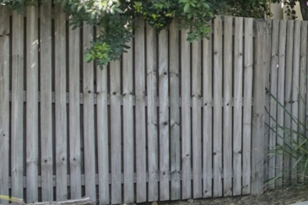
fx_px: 676
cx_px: 678
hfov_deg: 16.4
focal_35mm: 79
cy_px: -20
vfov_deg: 16.7
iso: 800
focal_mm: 15
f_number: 8
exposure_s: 1/160
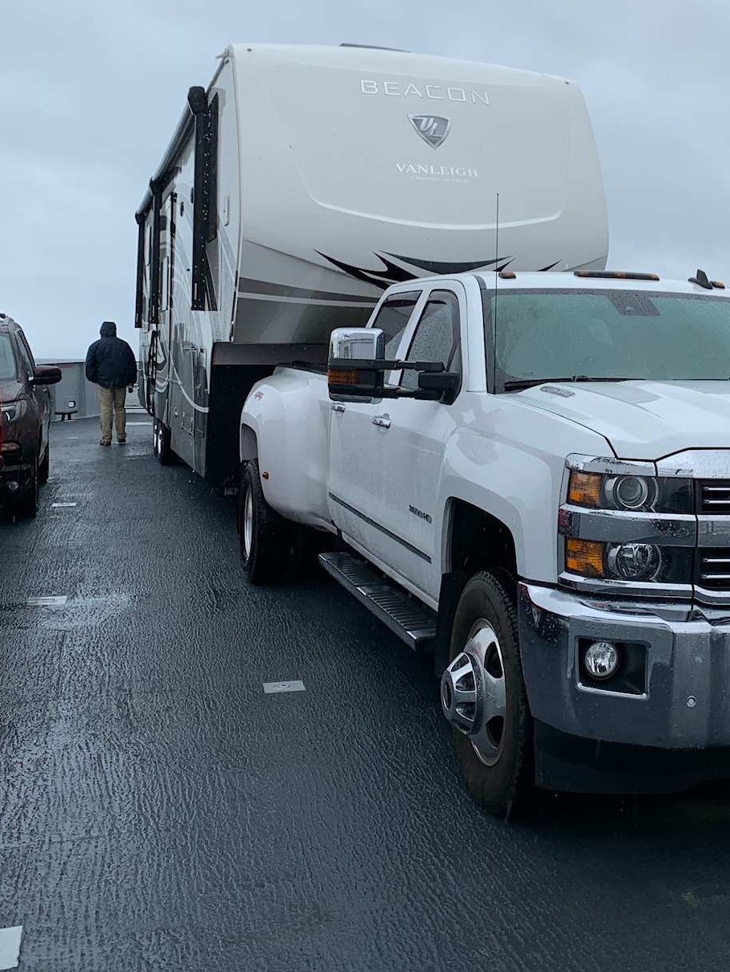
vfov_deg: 42.6
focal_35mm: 44
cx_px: 551
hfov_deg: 32.3
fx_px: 1237
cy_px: 354
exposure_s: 1/692
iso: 25
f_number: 1.8
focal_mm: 4.25
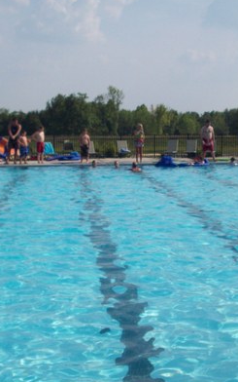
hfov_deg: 20.3
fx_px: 664
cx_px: 140
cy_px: 189
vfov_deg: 32.0
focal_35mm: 64
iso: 80
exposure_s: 1/612
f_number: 5.6
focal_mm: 6.2
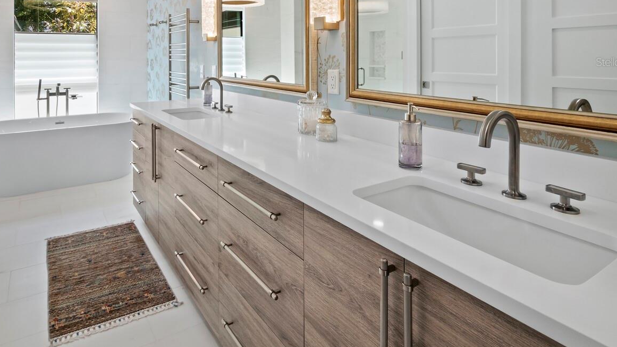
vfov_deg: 49.9
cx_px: 222
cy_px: 62
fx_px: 344
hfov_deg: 81.8
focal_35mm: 21
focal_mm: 7
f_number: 11
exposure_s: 1/13
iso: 400
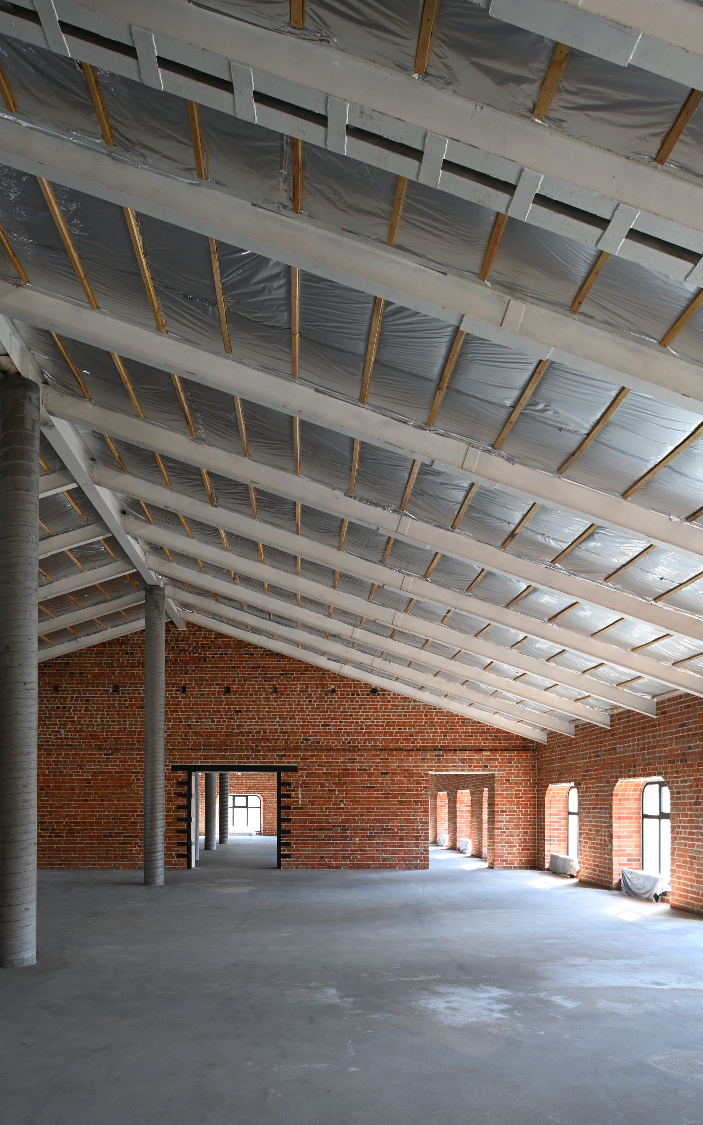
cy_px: 555
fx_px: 766
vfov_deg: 72.5
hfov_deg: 49.3
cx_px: 338
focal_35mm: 25
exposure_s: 1/4
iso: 160
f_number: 8
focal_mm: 24
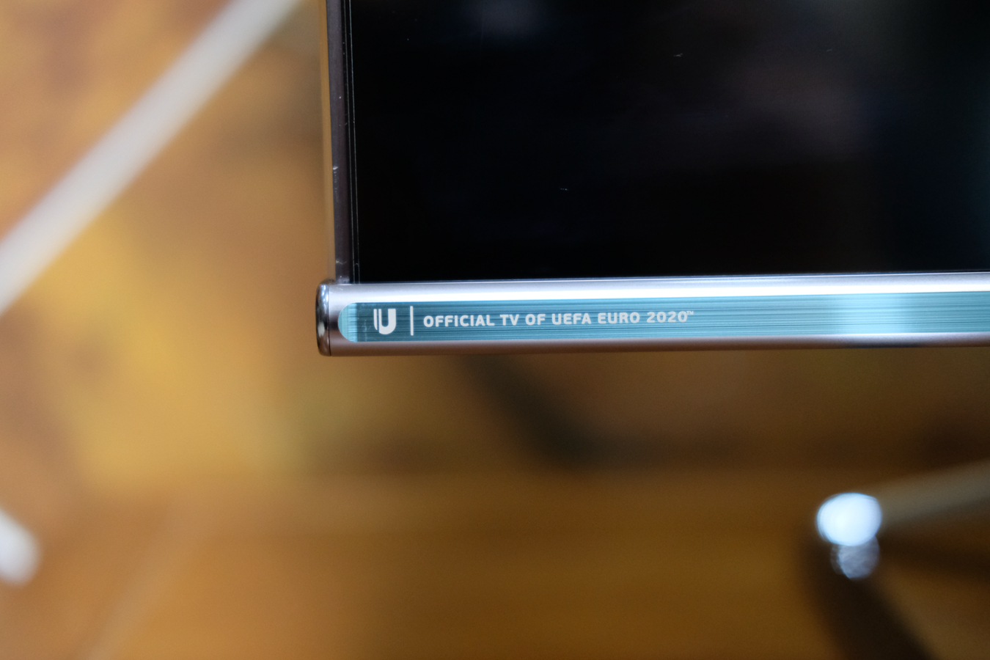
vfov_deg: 25.5
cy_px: 330
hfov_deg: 37.5
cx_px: 495
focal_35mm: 53
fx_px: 1457
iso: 1600
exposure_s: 1/60
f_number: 2
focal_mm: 35
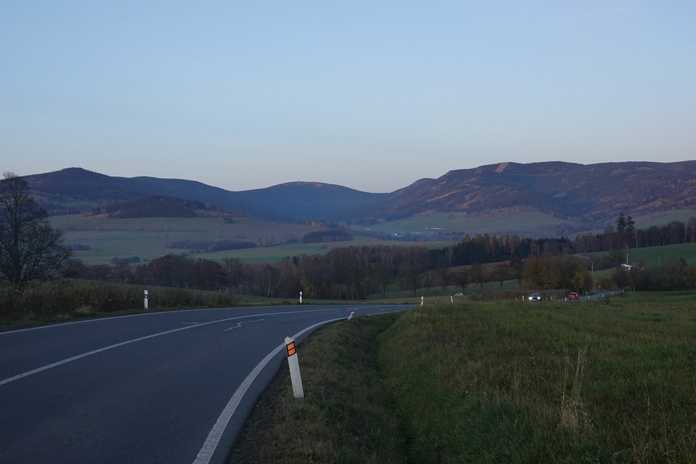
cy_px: 232
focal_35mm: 50
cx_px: 348
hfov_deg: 39.6
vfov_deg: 27.0
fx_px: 967
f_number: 8
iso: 400
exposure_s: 1/50
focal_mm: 19.03
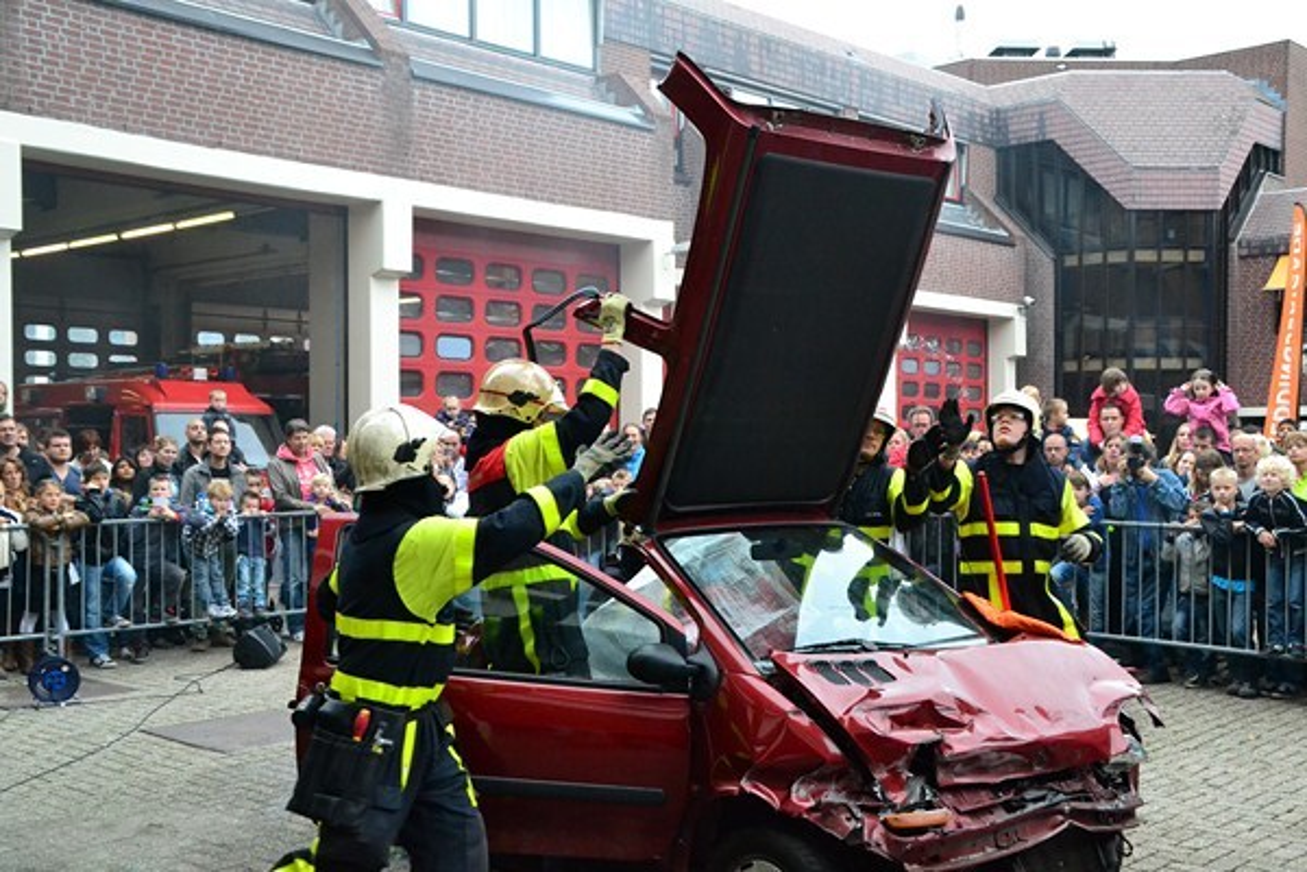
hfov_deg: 46.4
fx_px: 1525
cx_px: 654
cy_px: 436
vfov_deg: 31.9
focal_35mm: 42
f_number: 9
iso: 3200
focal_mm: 28
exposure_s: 1/320
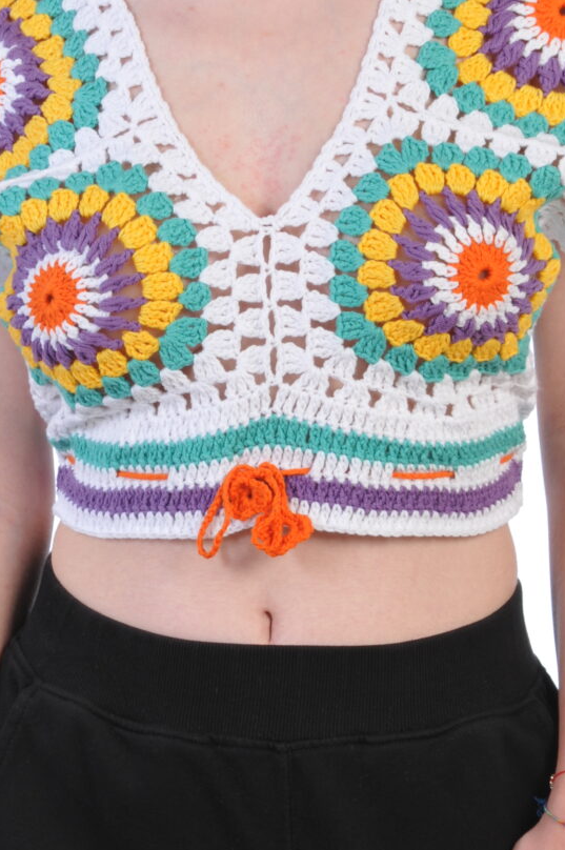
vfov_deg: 9.9
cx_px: 259
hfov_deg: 6.6
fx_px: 4907
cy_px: 141
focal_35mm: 208
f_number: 14
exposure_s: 1/125
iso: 200
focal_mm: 62
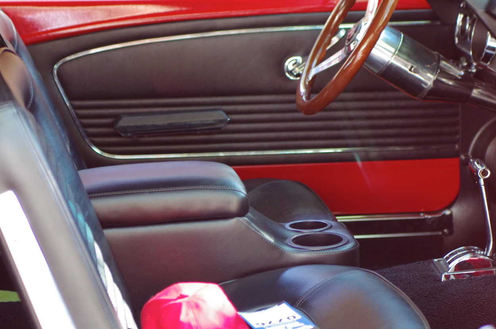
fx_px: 1774
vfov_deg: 10.6
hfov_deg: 15.9
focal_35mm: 129
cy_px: 179
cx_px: 203
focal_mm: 70
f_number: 2.8
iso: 1600
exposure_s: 1/100
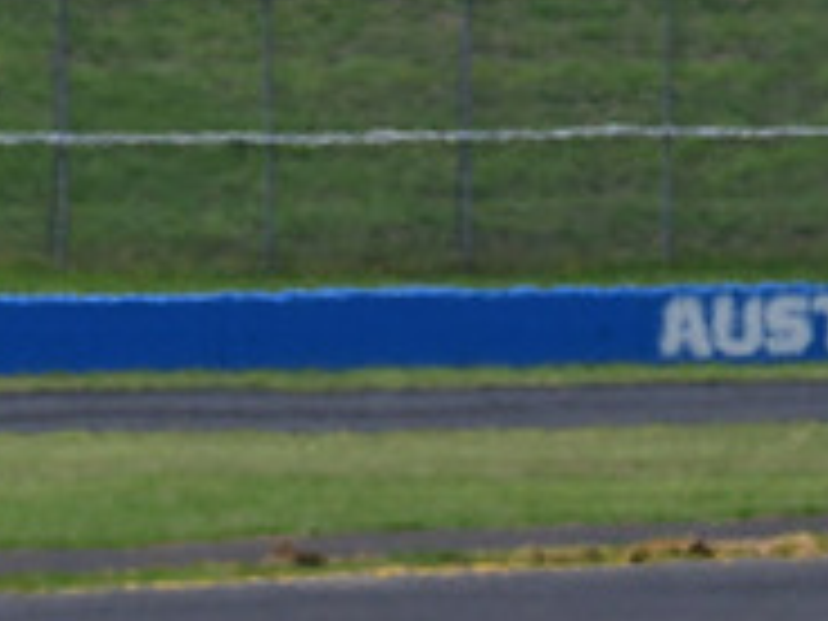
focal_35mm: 2324
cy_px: 1004
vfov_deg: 0.6
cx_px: -788
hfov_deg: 0.9
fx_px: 55589
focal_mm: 370
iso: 400
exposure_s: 1/640
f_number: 13
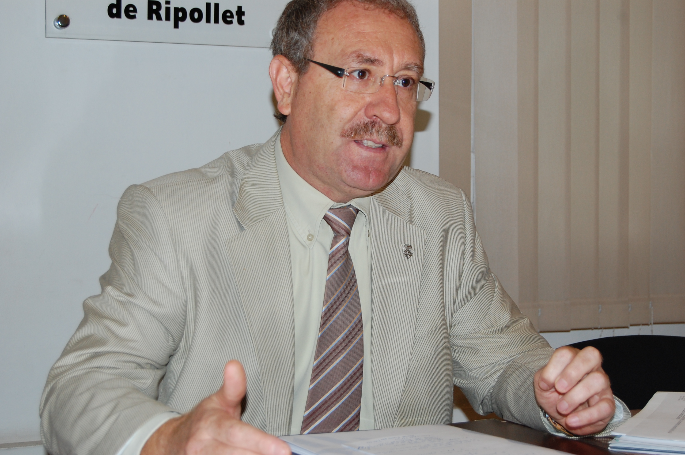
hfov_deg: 29.1
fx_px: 1321
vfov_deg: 19.6
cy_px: 234
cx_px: 337
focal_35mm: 70
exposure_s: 1/60
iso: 400
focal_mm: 45
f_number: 5.3
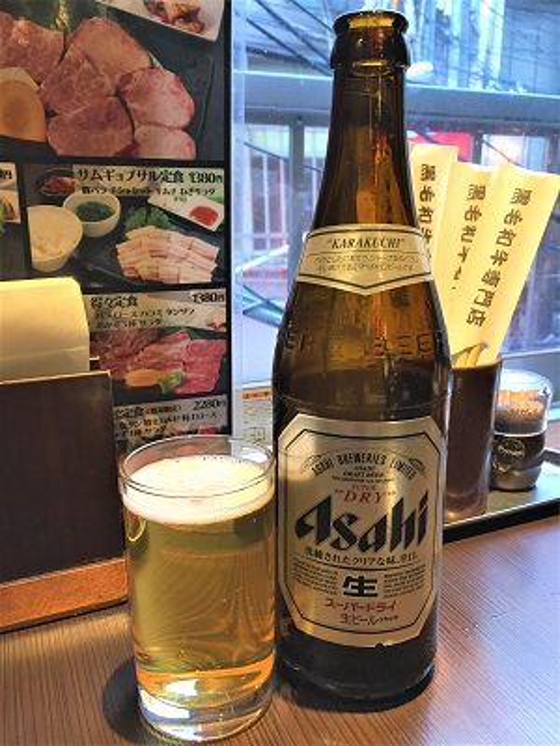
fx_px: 626
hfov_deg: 48.2
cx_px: 280
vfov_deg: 61.7
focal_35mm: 29
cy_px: 373
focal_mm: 4.15
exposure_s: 1/30
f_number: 2.2
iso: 100
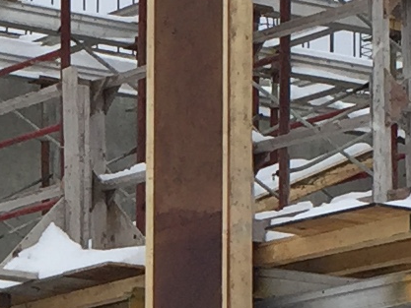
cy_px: 463
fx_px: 2696
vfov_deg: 6.5
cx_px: -130
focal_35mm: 227
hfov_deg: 8.6
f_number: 2.2
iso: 32
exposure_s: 1/3597
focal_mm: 4.15
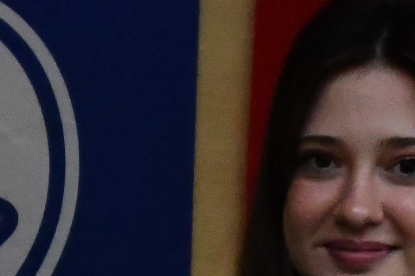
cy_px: 312
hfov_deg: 10.3
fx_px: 2294
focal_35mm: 199
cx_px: 90
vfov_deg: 6.9
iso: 8000
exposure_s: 1/200
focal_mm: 28
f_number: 3.5
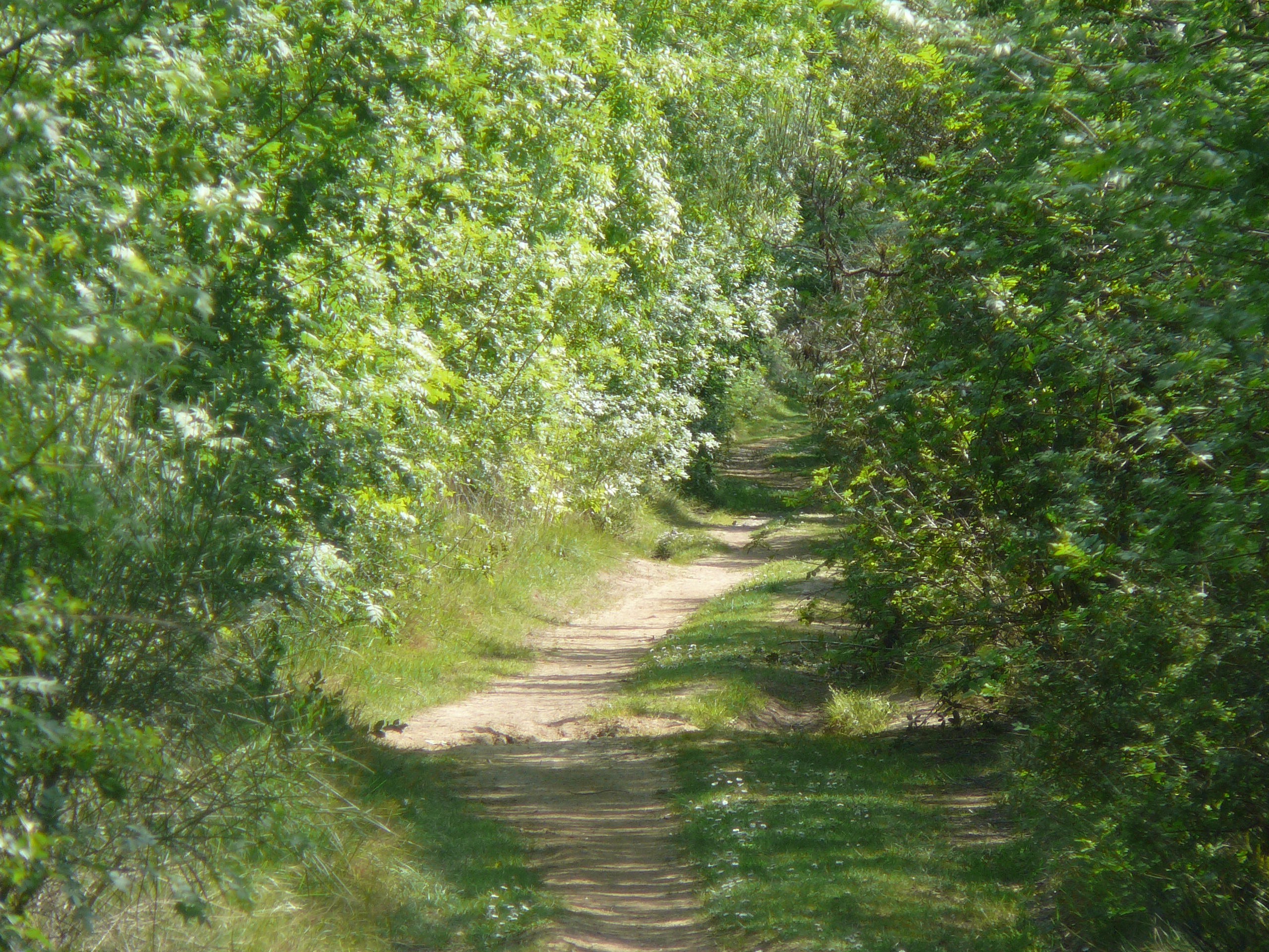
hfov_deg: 5.7
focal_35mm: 350
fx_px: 12831
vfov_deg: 4.2
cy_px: 476
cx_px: 634
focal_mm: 52
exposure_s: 1/250
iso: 80
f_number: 4.2
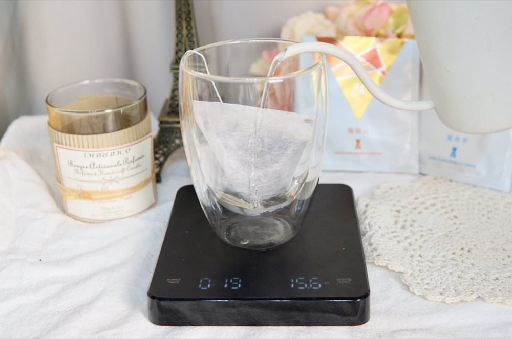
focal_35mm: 45
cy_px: 170
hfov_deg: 43.7
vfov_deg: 29.8
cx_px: 256
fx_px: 639
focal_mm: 30
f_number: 4
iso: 640
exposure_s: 1/160
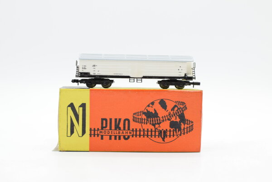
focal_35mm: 52
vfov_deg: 25.8
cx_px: 136
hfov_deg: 37.8
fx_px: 397
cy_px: 91
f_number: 8
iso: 640
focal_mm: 35
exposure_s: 1/200
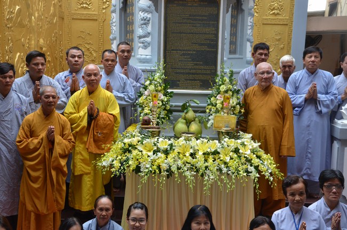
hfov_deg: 37.9
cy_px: 115
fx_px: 505
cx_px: 174
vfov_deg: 25.7
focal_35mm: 52
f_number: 7.1
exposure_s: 1/200
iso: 640
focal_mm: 35
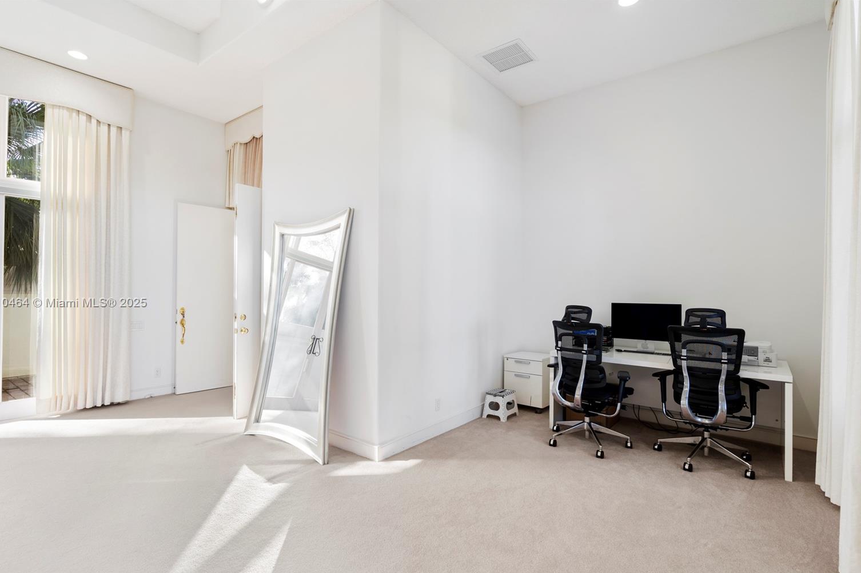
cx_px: 421
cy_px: 303
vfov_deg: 70.3
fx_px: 406
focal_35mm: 17
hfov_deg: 93.3
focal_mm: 16
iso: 400
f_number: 8
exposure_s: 1/40
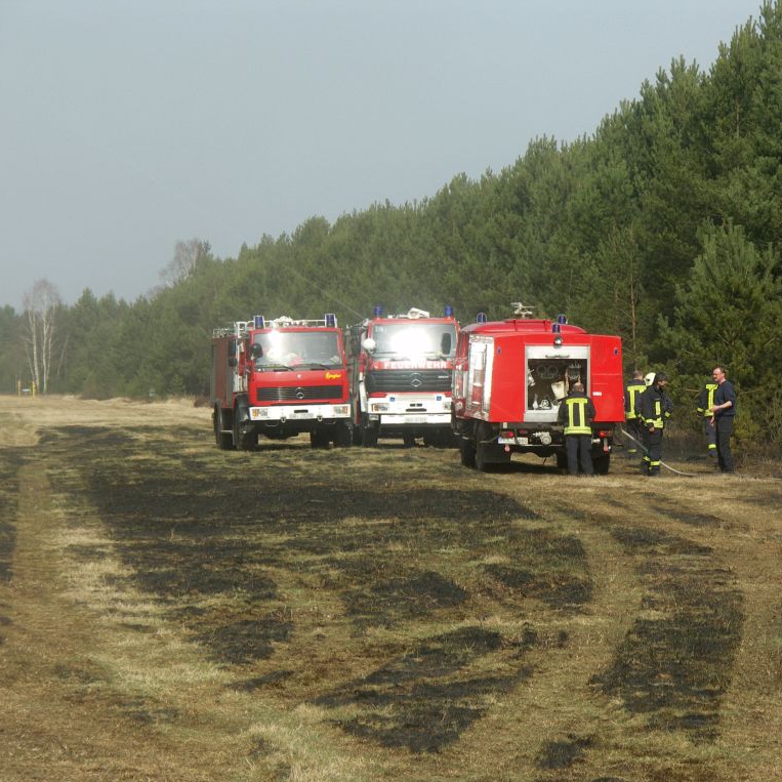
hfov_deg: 10.2
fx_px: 4396
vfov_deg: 10.2
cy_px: 392
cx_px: 509
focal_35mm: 172
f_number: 4.5
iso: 50
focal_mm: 37.4
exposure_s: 1/320
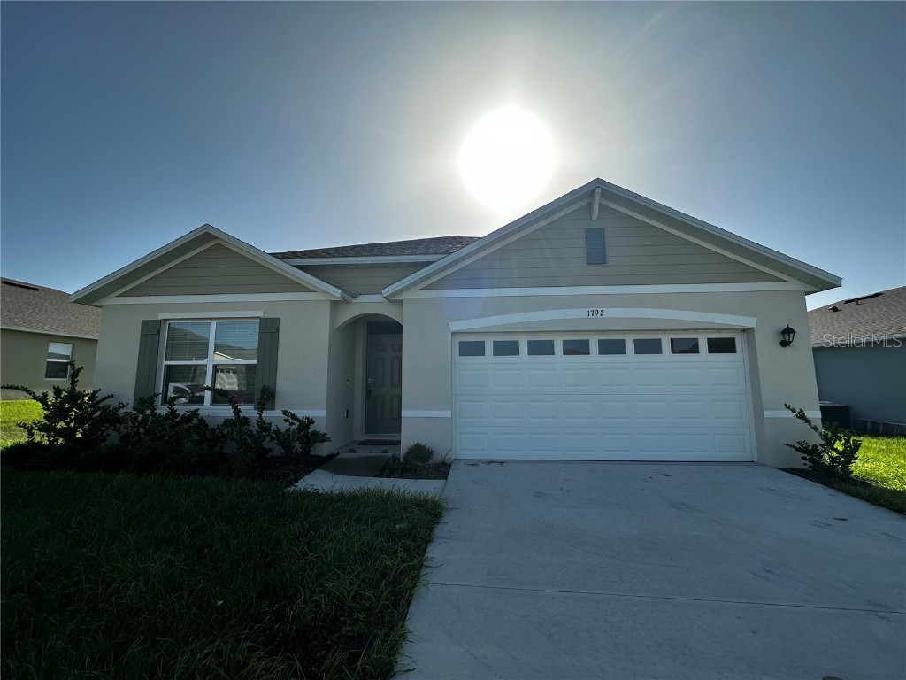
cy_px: 340
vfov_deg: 85.7
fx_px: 366
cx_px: 453
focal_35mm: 14
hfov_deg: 102.1
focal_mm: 2.22
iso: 50
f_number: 2.2
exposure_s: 1/2353
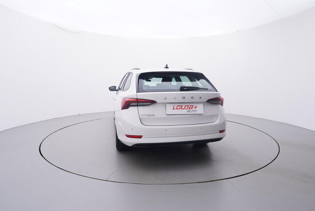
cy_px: 106
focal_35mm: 22
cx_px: 158
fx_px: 197
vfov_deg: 56.2
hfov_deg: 77.3
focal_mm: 15
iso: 200
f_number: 5
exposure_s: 1/80
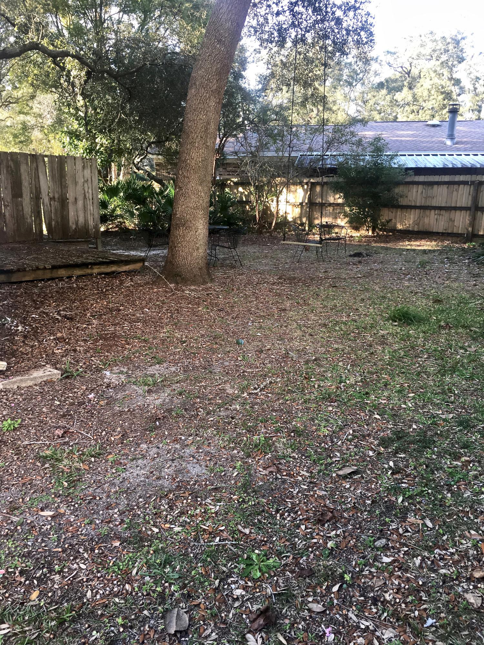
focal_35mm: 29
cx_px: 242
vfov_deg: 61.7
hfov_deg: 48.2
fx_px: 541
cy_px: 322
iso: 50
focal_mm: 4.15
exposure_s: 1/120
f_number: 2.2
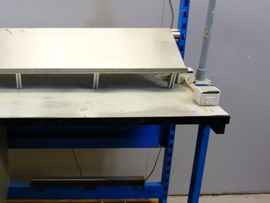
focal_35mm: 49
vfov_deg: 29.6
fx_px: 382
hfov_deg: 37.7
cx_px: 60
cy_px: 121
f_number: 3.6
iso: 400
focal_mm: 5.4
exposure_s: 1/40
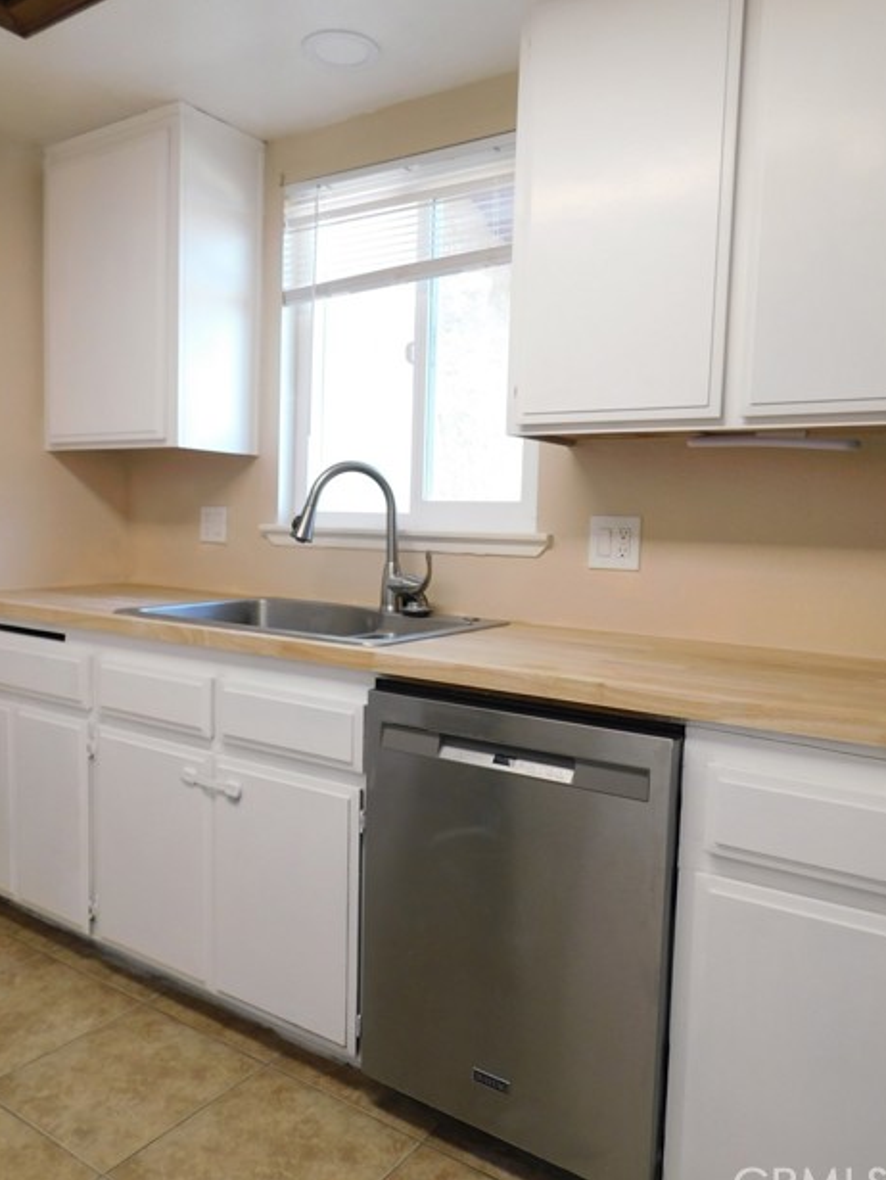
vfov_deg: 67.3
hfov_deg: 53.1
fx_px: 886
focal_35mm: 26
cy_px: 599
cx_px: 439
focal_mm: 4.5
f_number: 3.1
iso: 125
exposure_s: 1/30
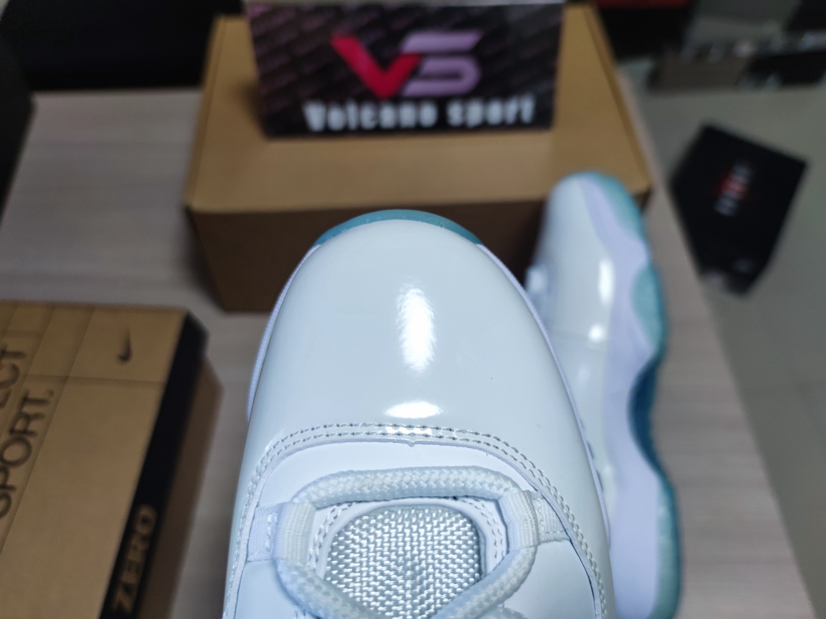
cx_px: 413
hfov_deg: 71.6
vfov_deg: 56.8
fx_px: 573
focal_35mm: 24
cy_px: 310
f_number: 1.69
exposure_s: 1/100
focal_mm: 6.72
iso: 171
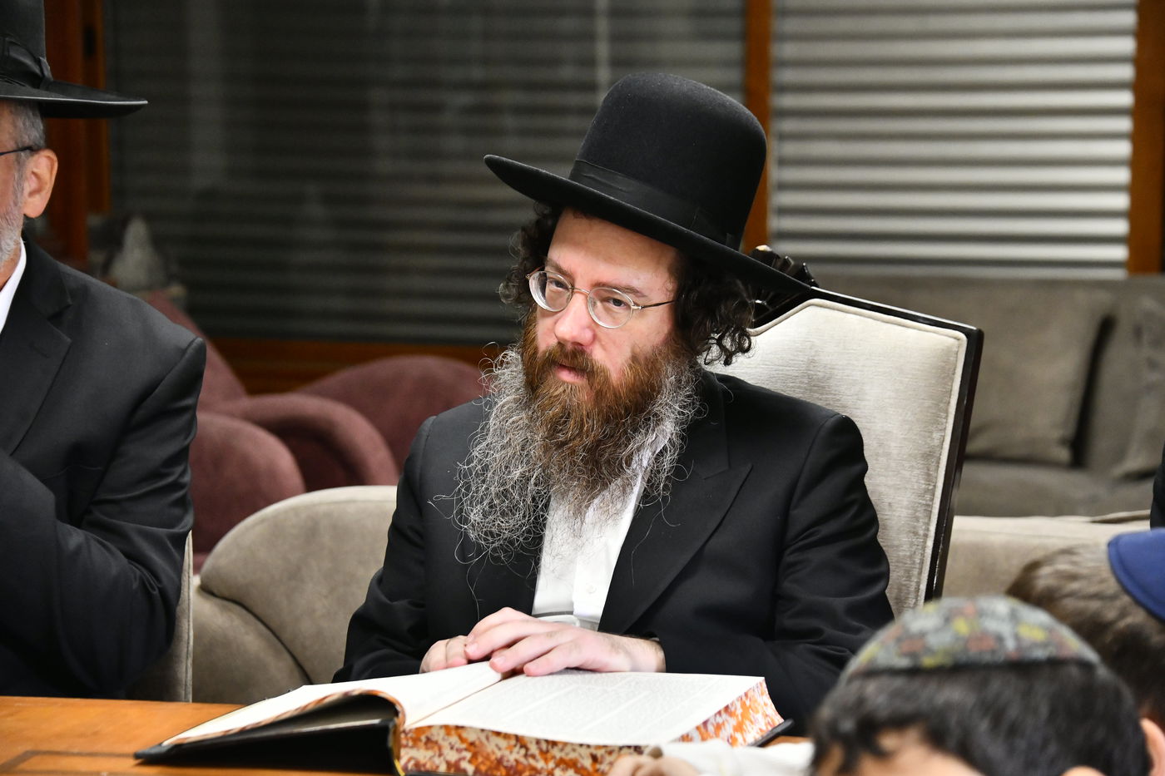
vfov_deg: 13.0
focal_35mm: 105
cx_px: 582
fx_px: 3397
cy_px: 388
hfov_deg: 19.5
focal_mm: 105
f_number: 5.6
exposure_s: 1/160
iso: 2500
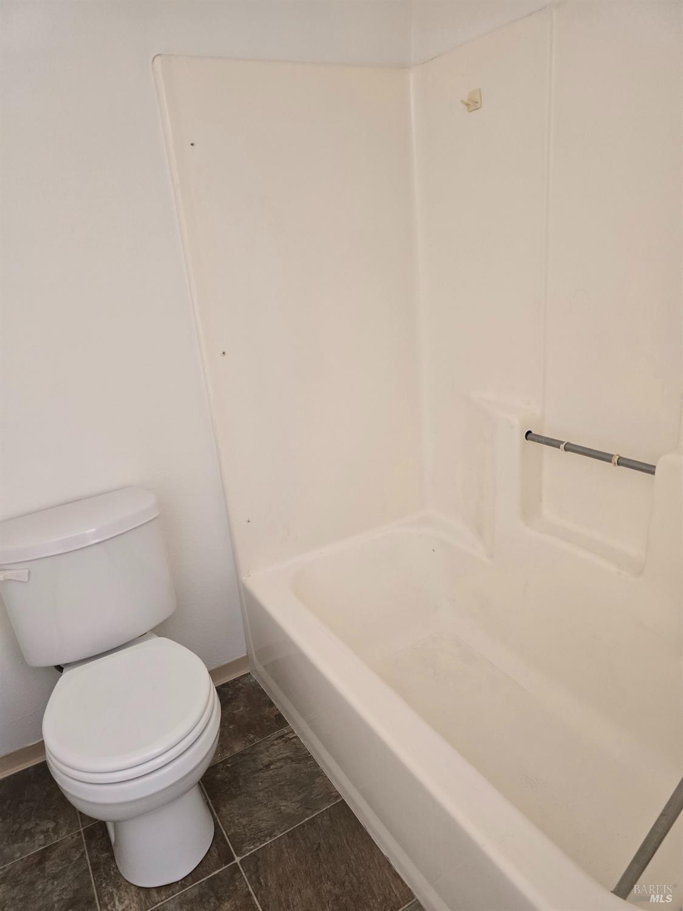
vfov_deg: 73.9
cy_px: 456
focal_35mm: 23
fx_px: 605
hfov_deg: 58.9
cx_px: 342
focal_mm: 6.3
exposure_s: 1/120
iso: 320
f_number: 1.7
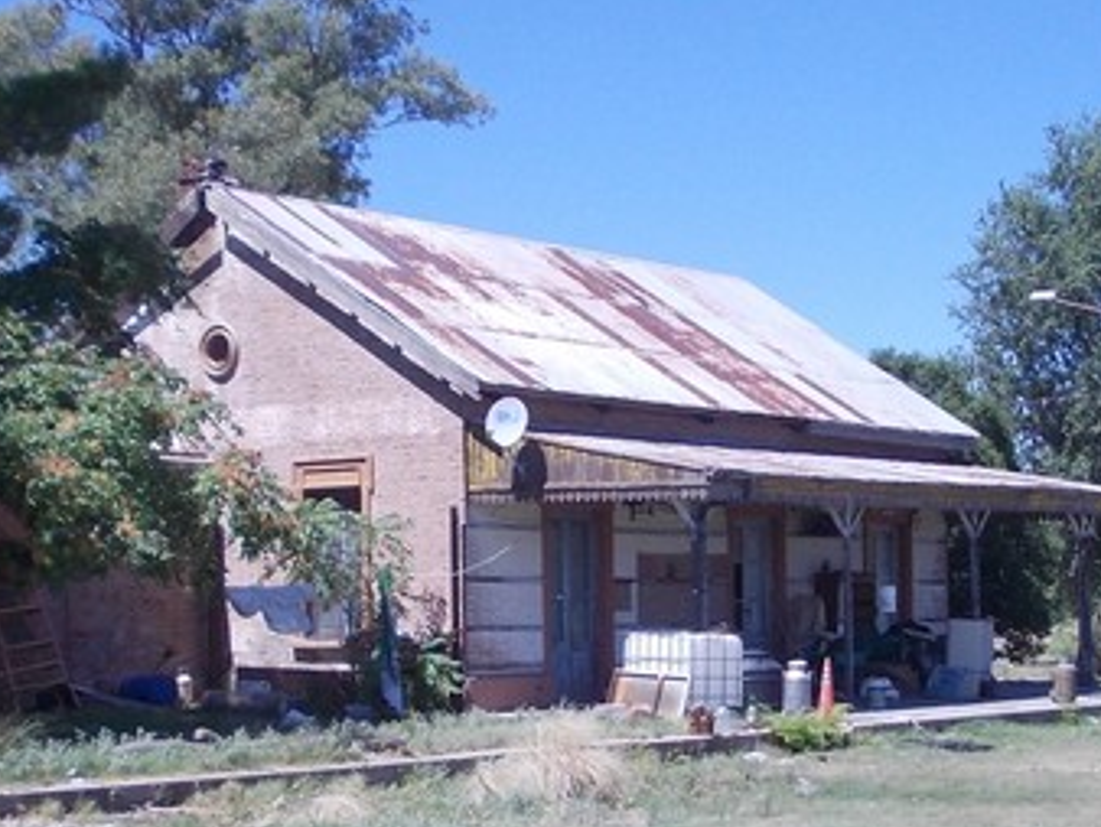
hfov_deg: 22.7
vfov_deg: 17.1
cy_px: 586
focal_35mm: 86
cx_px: 622
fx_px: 2737
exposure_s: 1/200
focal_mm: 5.3
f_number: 6.2
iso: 80
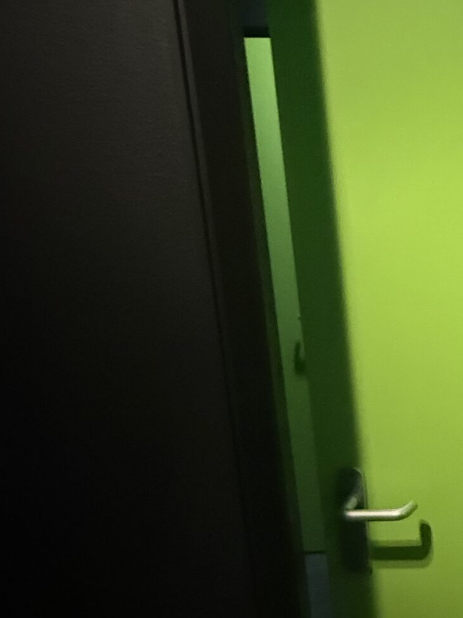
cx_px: 570
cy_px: 318
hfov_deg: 31.6
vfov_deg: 50.1
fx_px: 660
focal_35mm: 37
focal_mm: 2.22
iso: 1250
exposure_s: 1/33
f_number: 2.2
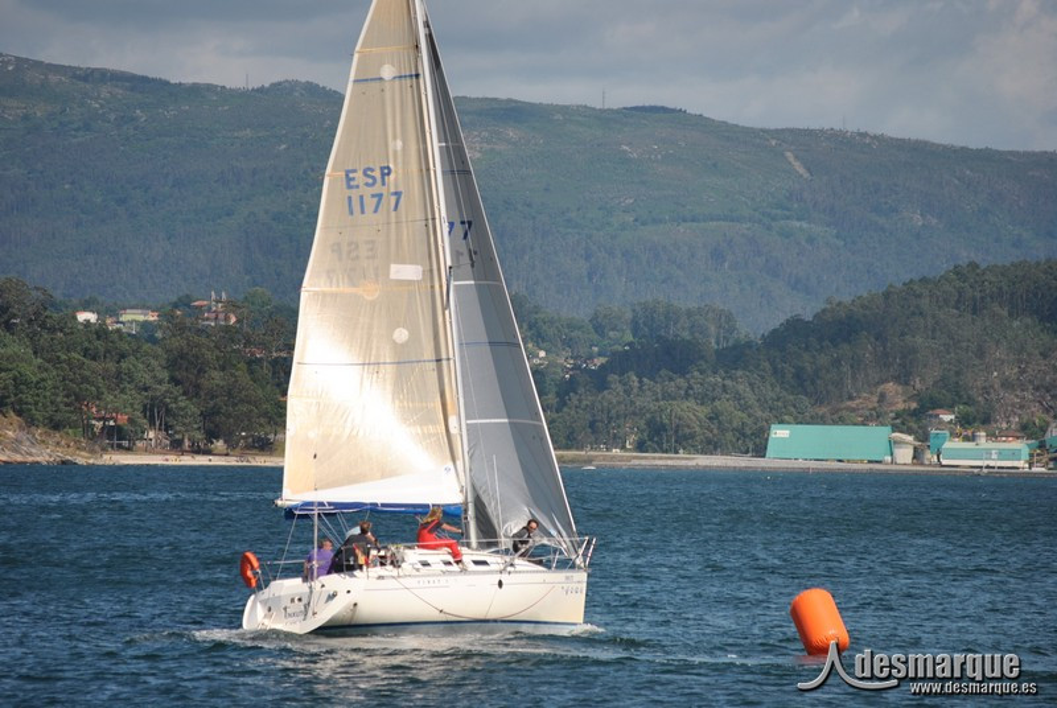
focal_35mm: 248
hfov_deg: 8.3
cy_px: 354
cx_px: 528
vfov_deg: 5.6
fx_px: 7278
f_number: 5.3
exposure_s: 1/800
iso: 100
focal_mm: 165
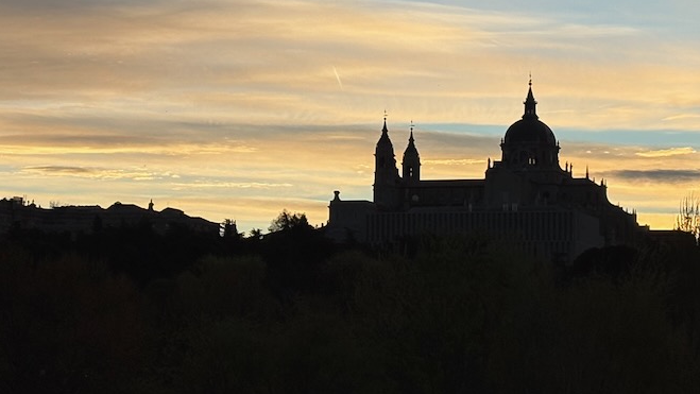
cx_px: 302
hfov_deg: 19.4
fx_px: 2042
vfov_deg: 11.0
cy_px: 49
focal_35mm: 110
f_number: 1.6
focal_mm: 5.96
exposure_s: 1/1553
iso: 32
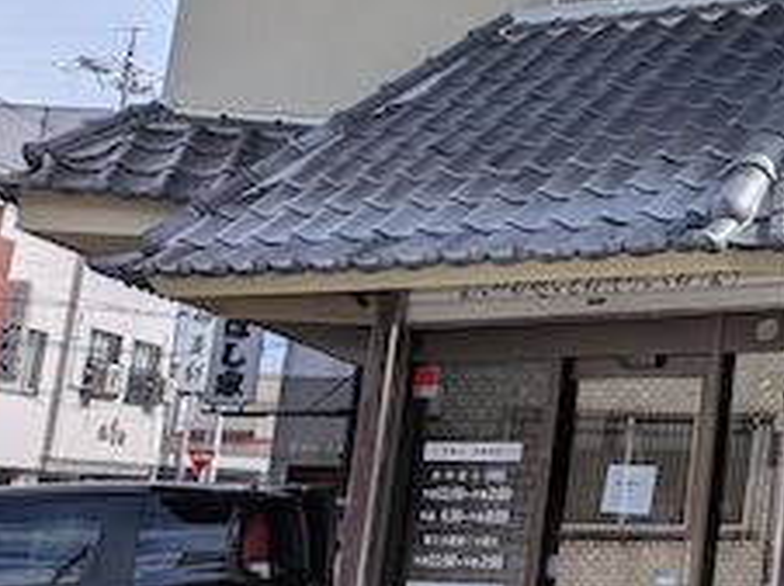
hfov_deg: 18.6
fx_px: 1923
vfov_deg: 16.7
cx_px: 1356
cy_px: -83
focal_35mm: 85
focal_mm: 4.53
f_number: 1.7
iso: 29
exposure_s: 1/2008
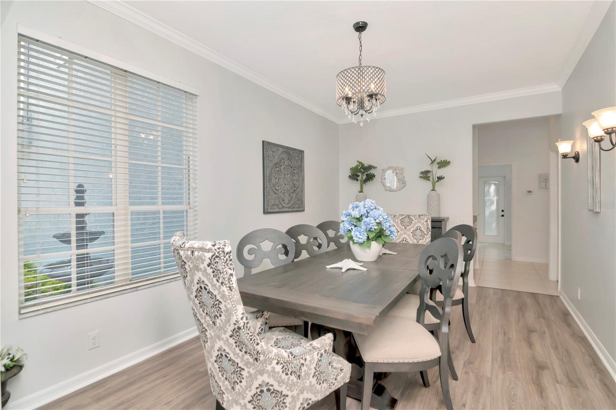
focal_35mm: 16
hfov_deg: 95.0
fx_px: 282
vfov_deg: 72.0
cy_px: 205
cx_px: 308
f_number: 6.3
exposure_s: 1/160
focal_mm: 11
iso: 640
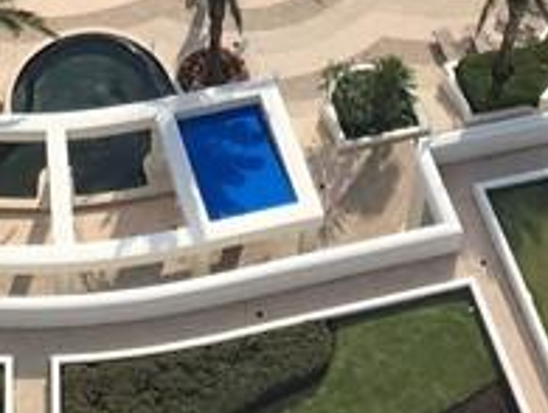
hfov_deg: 12.9
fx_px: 2411
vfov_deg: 9.1
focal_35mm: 152
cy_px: -441
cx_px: 42
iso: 25
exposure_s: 1/2079
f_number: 2.2
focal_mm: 4.15
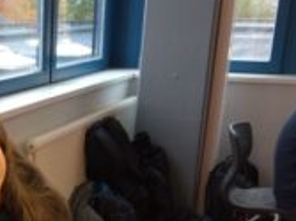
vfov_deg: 19.2
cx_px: -2
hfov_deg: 25.4
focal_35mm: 73
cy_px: 252
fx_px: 624
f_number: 2.2
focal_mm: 4.15
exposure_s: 1/33
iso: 100
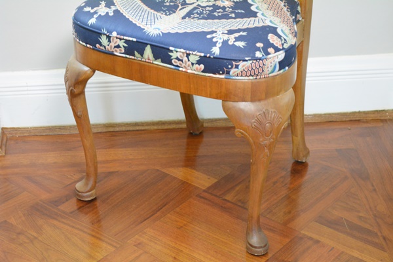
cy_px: 131
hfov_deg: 27.0
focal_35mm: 75
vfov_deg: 18.2
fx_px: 819
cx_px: 196
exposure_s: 1/30
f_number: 5.6
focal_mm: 50
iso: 2800
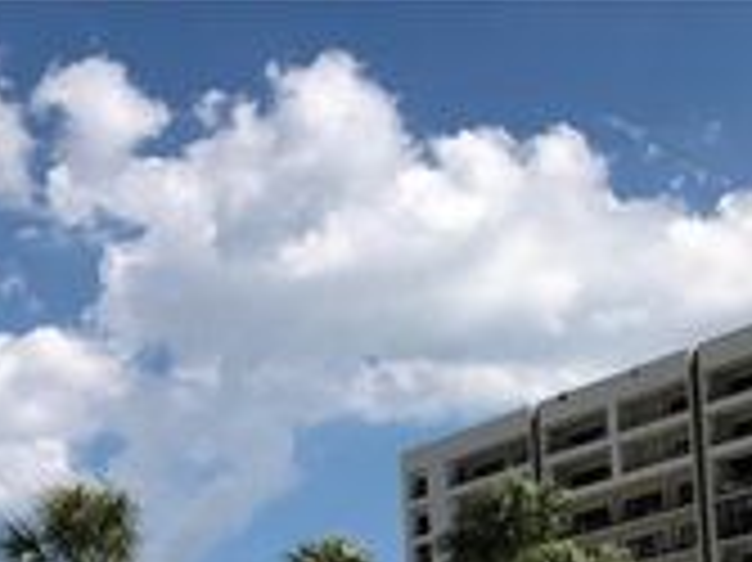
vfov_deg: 16.1
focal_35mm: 84
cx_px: -135
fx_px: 1824
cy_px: 839
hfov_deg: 21.7
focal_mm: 3.99
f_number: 1.8
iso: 20
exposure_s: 1/3690
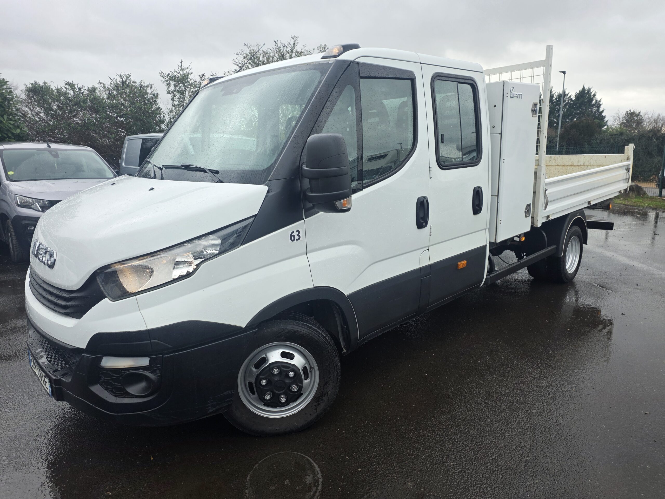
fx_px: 442
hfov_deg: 73.9
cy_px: 250
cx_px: 332
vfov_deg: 58.9
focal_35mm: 23
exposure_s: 1/359
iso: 40
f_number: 1.7
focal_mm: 6.25
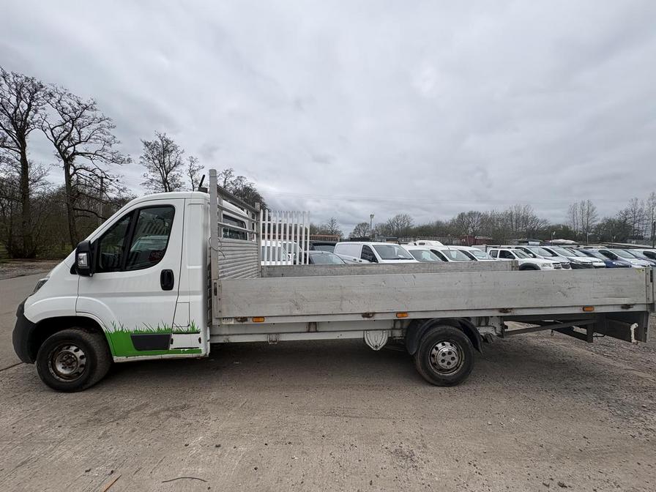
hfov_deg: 102.1
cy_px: 246
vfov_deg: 85.7
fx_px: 265
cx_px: 328
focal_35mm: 14
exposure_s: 1/1637
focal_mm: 2.22
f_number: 2.2
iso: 50
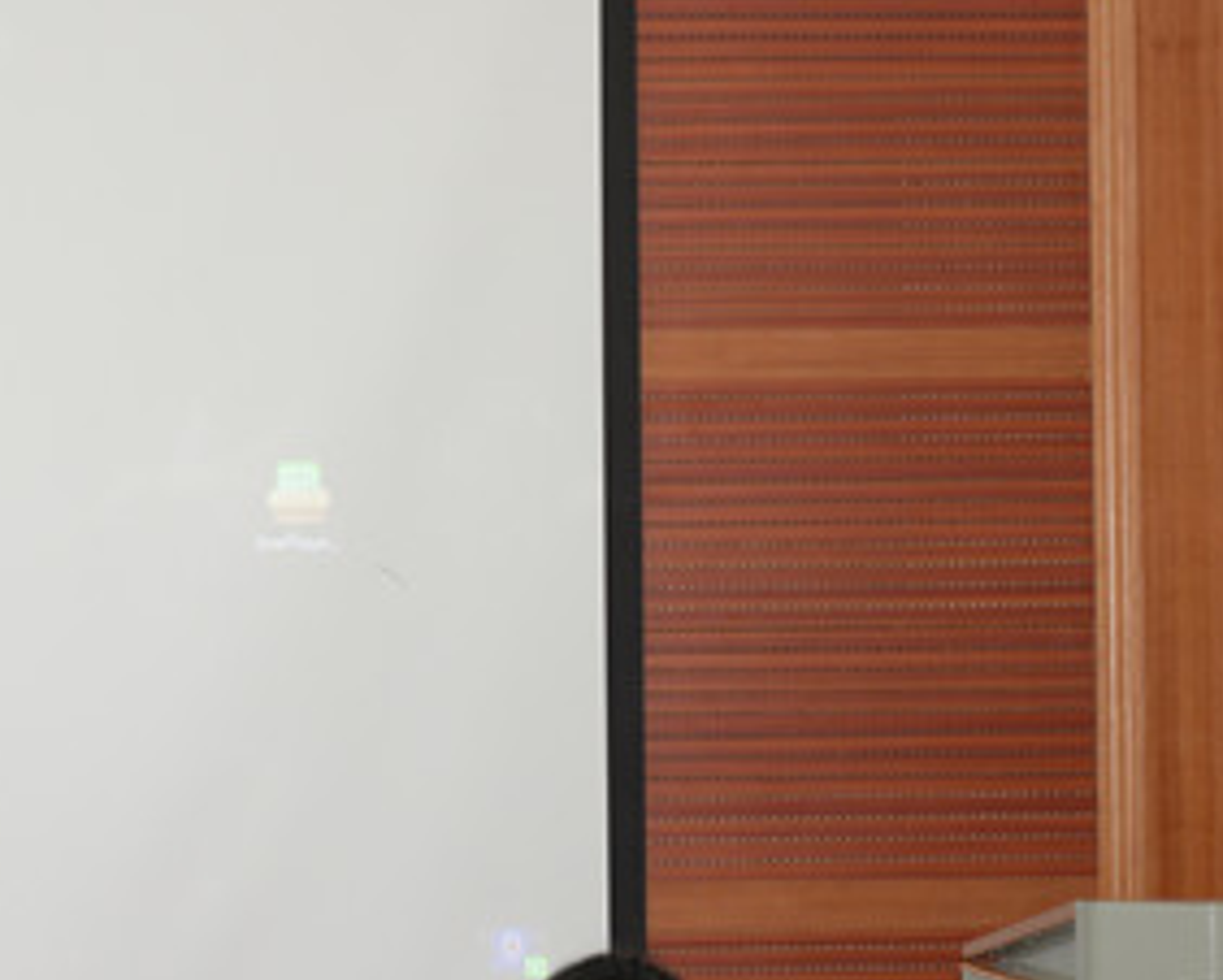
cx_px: -139
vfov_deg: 11.6
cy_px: 546
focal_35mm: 133
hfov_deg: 14.1
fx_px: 4817
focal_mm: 50
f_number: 4.2
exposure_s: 1/60
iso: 450
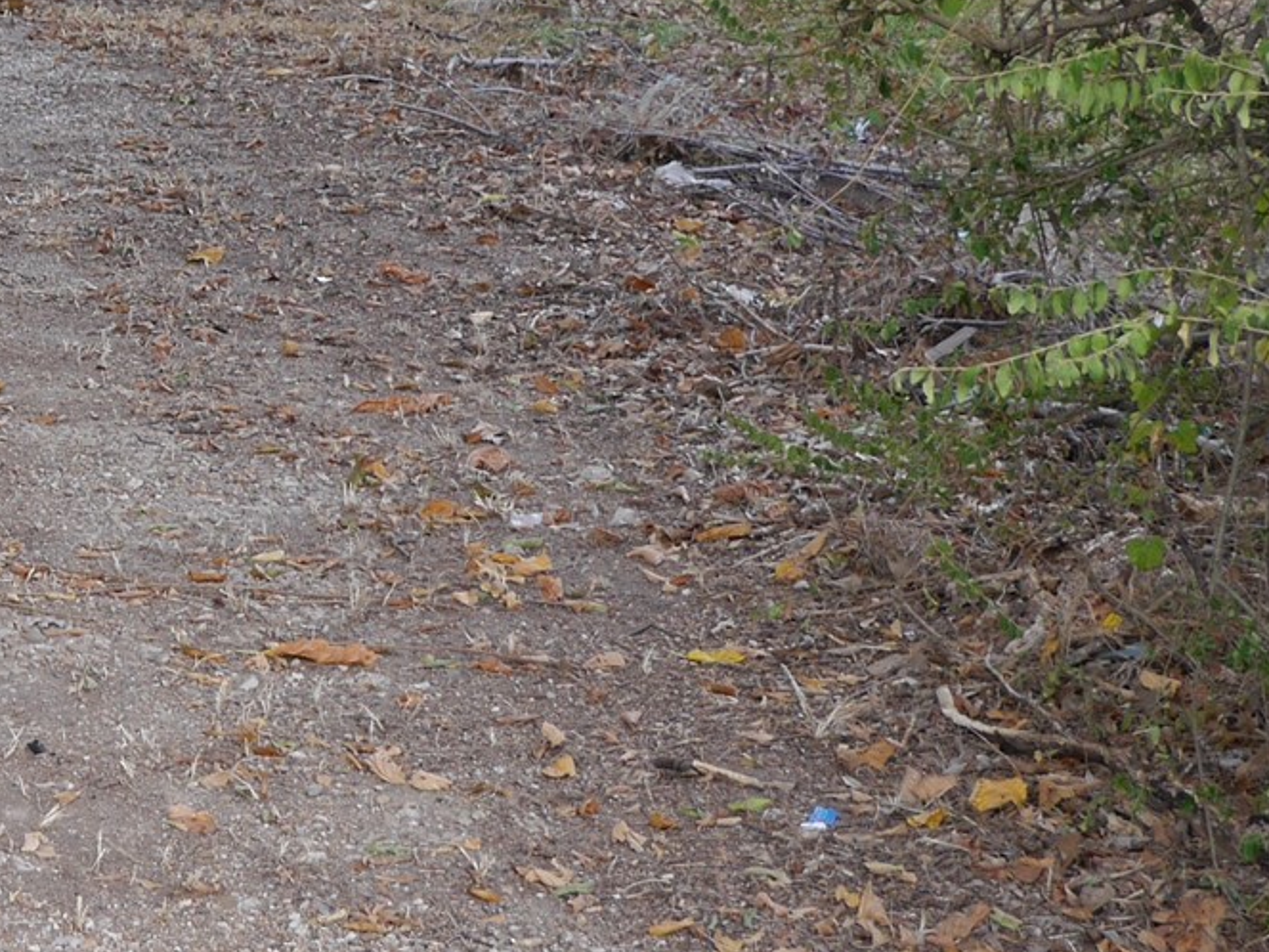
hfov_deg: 17.0
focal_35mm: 111
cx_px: -252
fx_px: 4069
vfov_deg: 13.3
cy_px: 283
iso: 160
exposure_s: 1/125
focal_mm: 18
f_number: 4
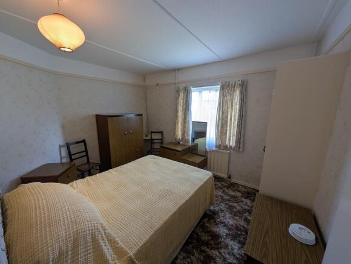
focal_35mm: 12
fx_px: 122
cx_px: 176
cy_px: 132
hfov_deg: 110.4
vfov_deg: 94.7
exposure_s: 1/77.8
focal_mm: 2.02
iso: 70
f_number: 1.7
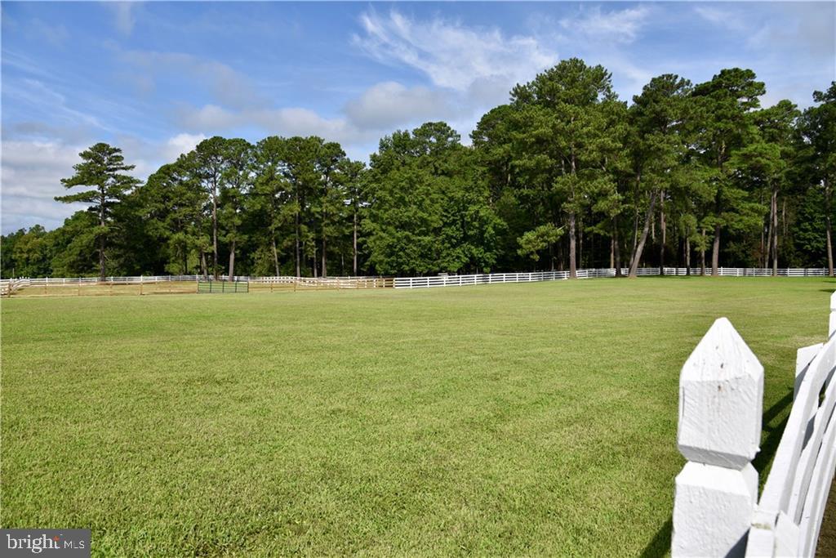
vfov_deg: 53.1
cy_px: 279
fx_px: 557
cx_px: 418
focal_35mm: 24
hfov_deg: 73.7
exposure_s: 1/400
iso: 200
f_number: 10
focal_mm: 24
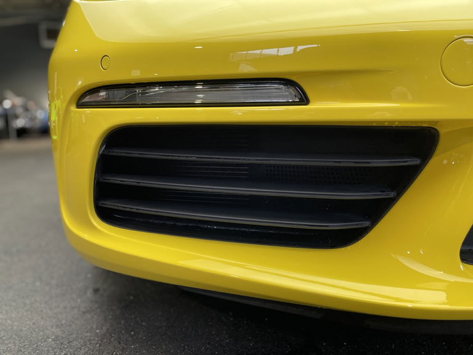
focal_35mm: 26
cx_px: 236
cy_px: 178
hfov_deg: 67.3
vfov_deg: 53.1
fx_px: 355
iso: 100
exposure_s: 1/50
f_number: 1.6
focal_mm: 4.2
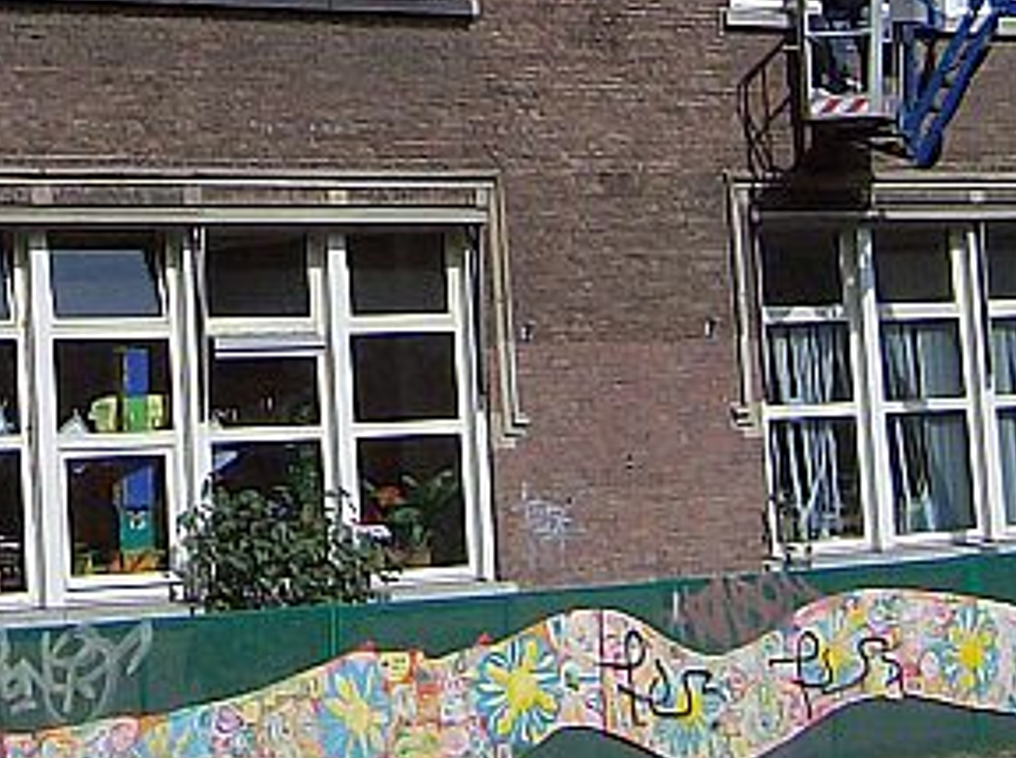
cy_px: -509
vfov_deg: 10.9
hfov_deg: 15.1
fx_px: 3751
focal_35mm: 128
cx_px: -28
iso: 100
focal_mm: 6
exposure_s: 1/962
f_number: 4.7
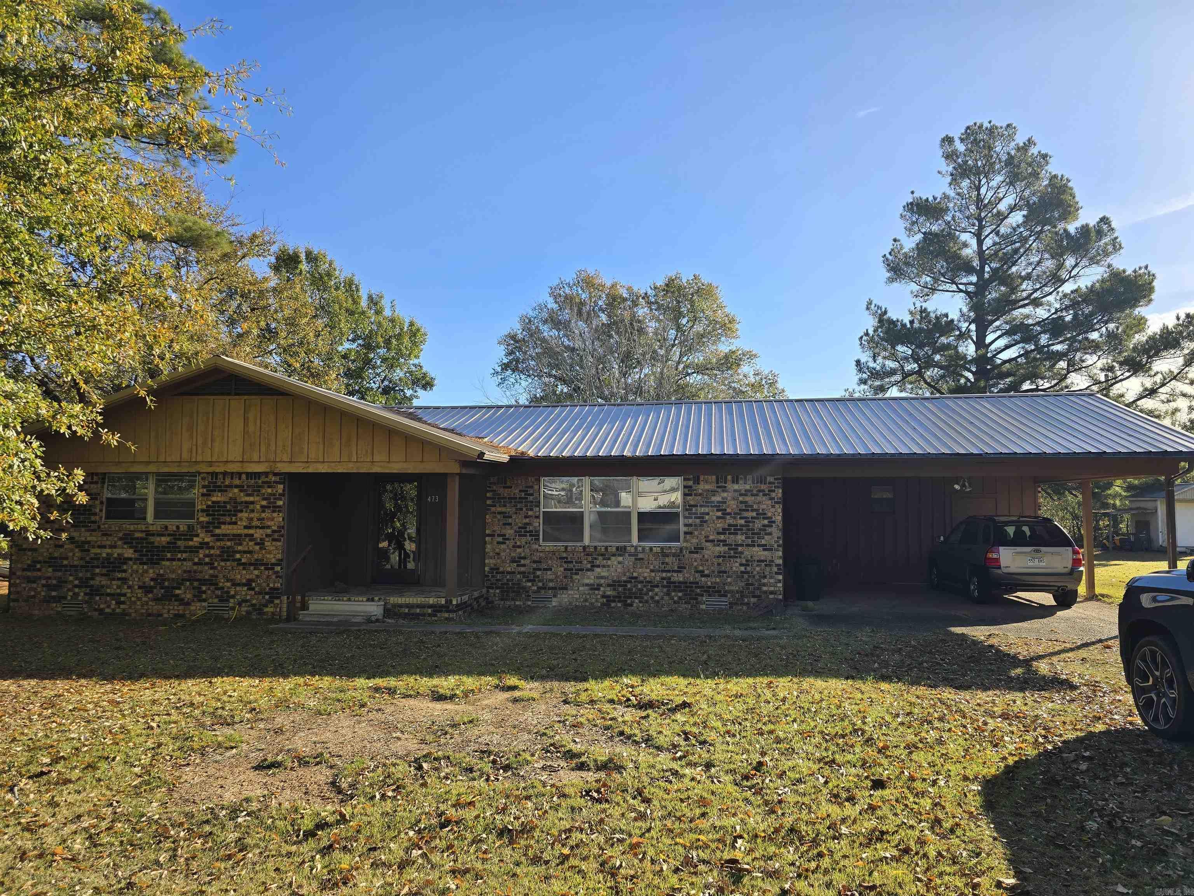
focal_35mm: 23
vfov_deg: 58.9
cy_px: 448
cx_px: 597
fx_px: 793
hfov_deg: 73.9
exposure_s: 1/532
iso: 12
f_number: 1.7
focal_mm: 6.3
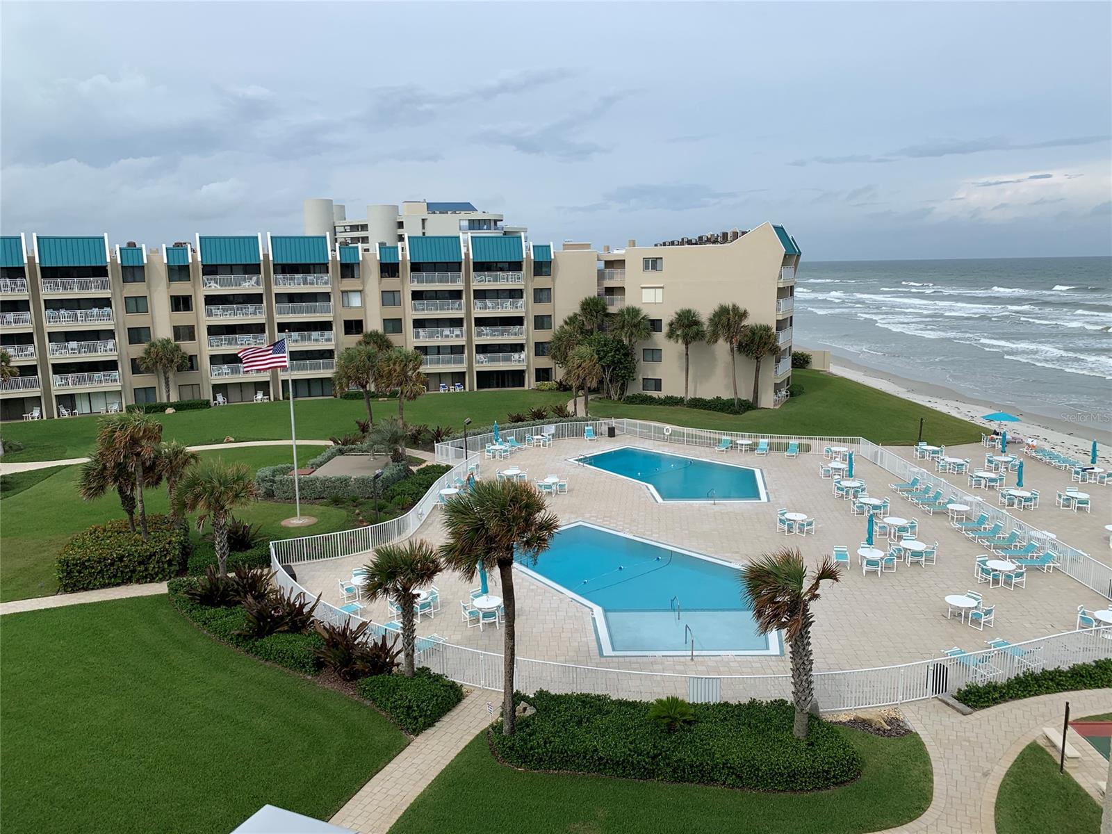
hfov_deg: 67.3
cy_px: 417
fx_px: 835
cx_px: 556
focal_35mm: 26
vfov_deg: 53.1
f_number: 1.8
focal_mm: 4.25
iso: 25
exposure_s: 1/3185
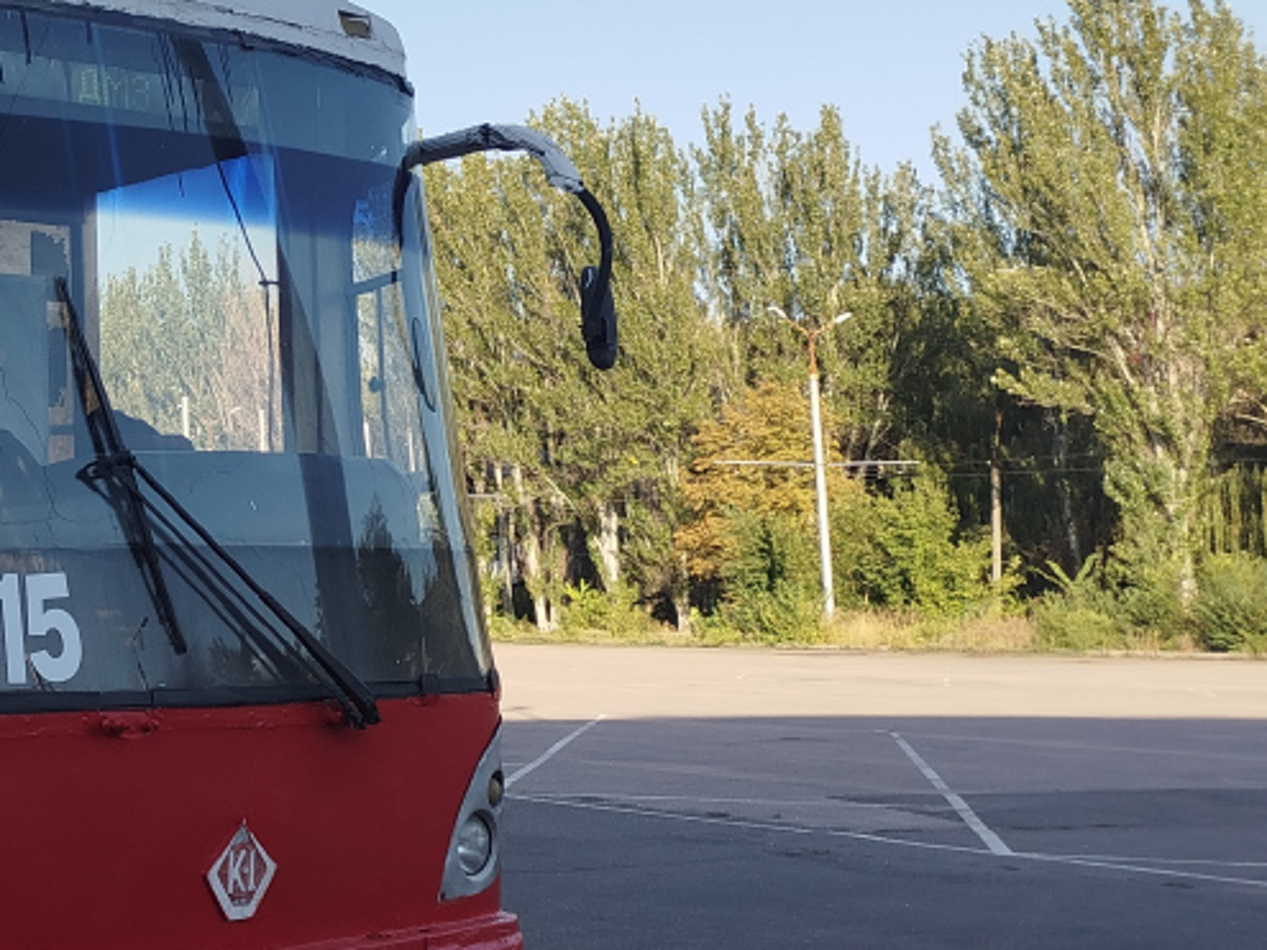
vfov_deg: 23.2
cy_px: 324
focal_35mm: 63
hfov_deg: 28.1
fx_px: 2305
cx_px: -108
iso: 50
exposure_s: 1/548
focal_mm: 5.31
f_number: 1.7
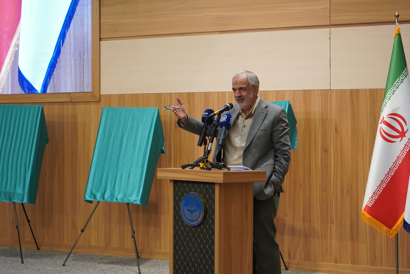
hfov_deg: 28.8
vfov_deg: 19.5
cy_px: 137
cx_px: 205
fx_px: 797
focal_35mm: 70
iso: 4000
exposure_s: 1/160
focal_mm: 70
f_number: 5.6
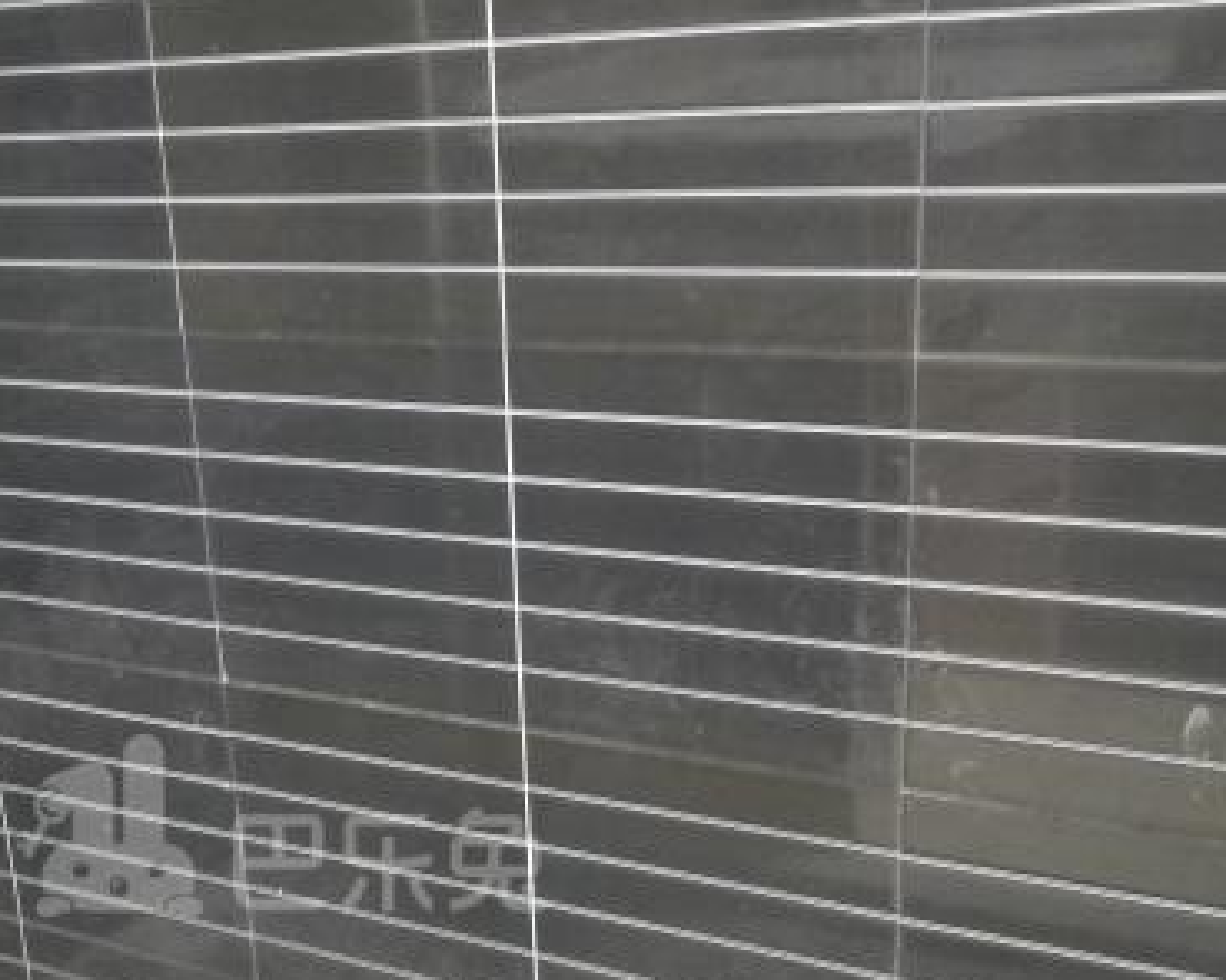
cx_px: 282
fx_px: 1995
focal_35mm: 55
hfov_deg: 33.4
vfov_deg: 26.9
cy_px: 827
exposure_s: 1/10
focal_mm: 4.25
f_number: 1.7
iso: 400
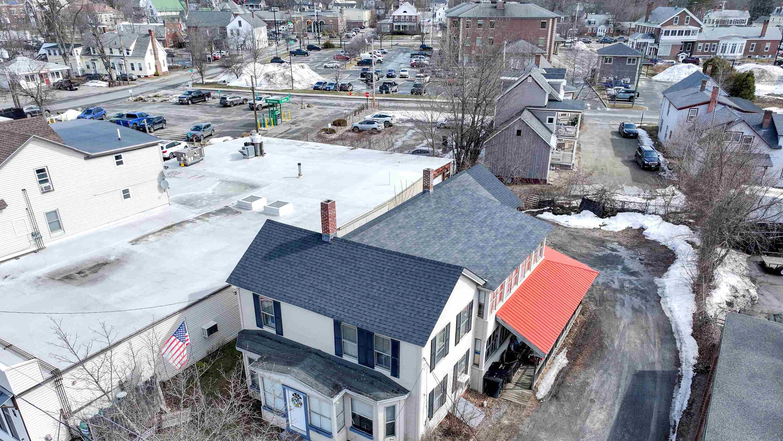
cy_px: 302
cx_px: 399
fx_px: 561
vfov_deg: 42.2
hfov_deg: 69.9
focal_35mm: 27
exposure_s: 1/1000
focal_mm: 12.29
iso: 150
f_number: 2.8
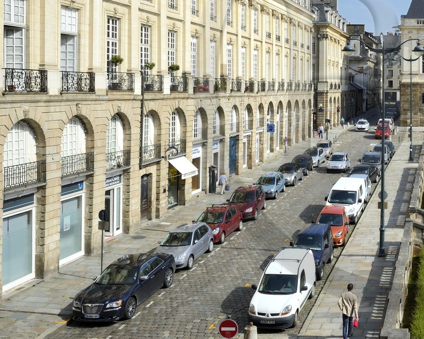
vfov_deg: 31.5
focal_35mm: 47
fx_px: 590
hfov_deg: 35.9
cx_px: 419
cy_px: 81
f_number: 13
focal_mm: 24
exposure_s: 1/250
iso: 200
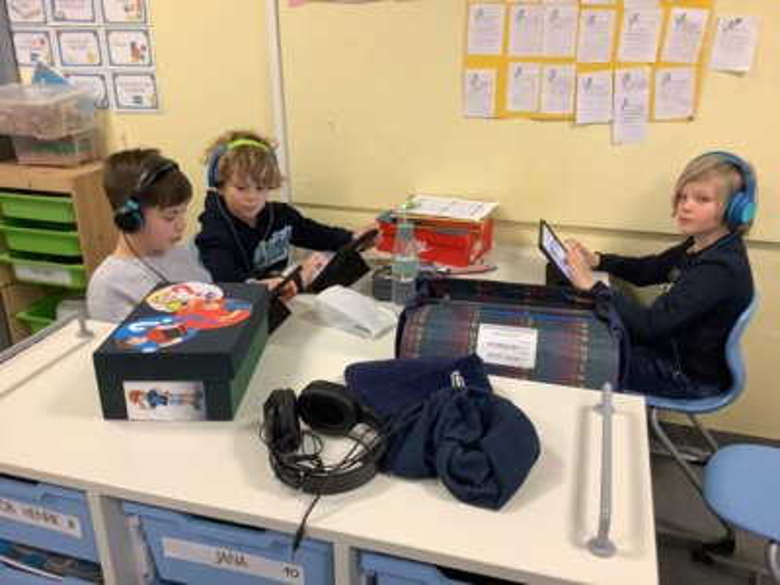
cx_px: 390
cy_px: 292
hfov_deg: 58.4
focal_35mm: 31
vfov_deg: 45.4
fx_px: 699
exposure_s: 1/50
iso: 160
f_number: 2.4
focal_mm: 3.3
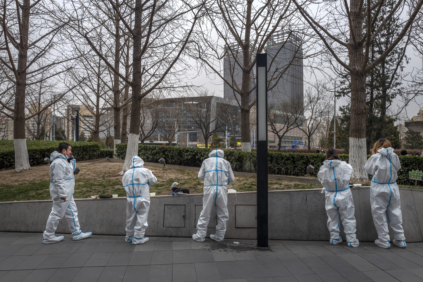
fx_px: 329
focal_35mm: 28
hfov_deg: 65.5
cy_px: 141
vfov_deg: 46.4
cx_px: 212
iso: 800
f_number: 5.6
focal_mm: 28
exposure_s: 1/200
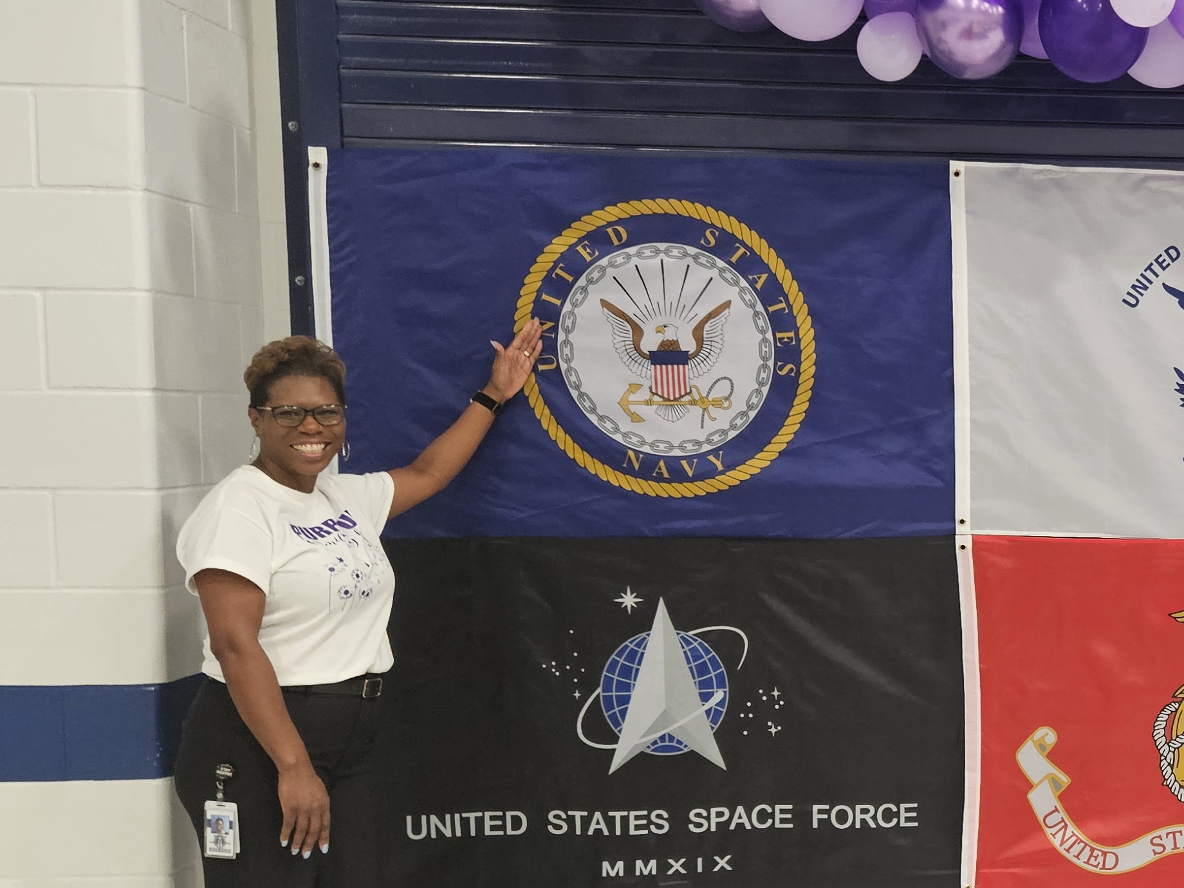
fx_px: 1710
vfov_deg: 29.0
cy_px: 573
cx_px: 1194
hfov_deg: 34.6
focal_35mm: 50
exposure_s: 1/120
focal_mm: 5.4
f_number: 1.8
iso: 400
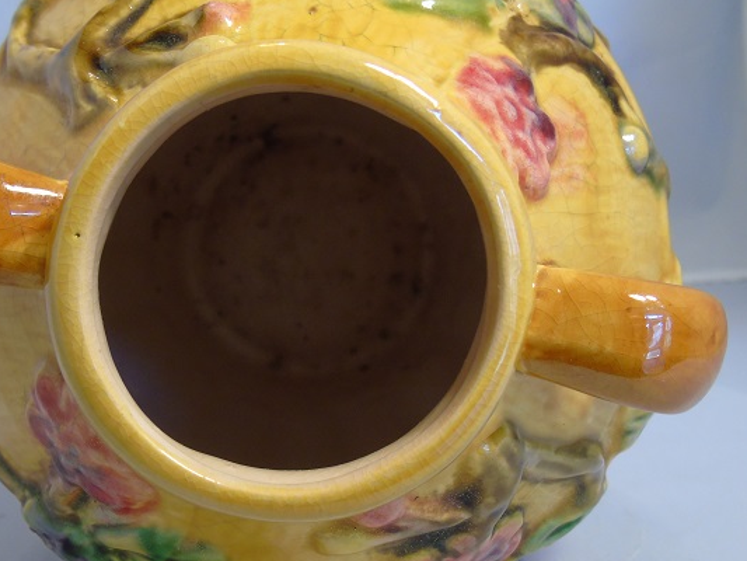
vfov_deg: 30.2
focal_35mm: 48
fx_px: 1036
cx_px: 307
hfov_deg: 39.5
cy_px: 325
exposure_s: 1/30
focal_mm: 7.1
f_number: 3.9
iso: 320
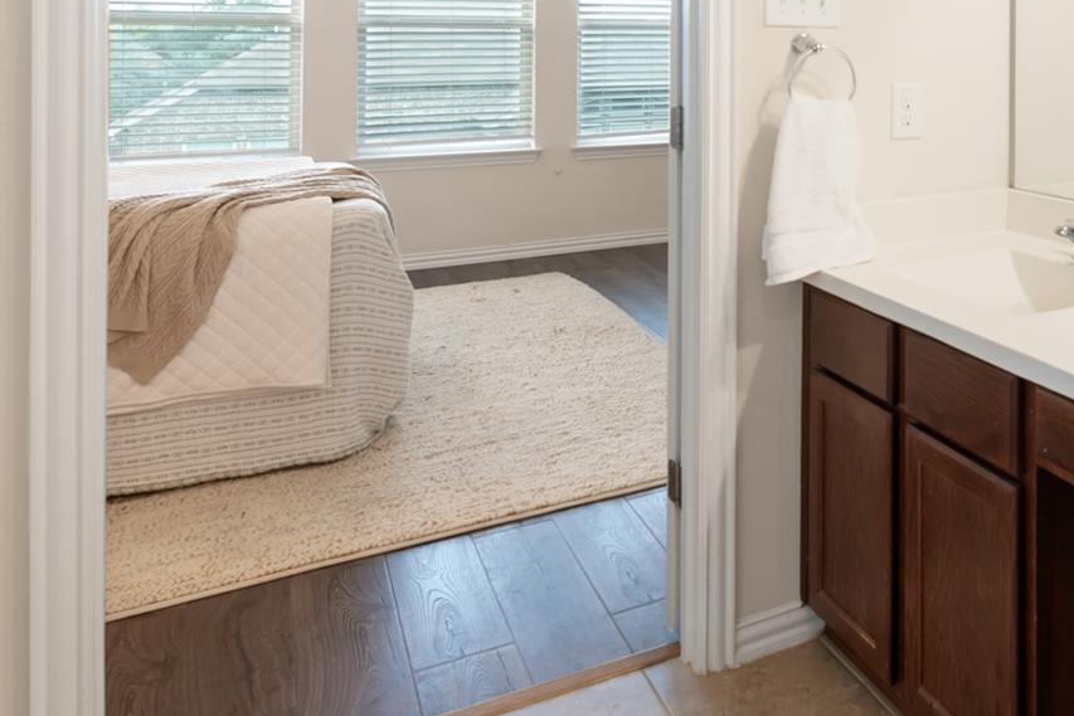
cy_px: 58
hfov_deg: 47.2
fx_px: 1074
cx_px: 987
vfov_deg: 34.6
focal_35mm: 36
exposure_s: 1/5
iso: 400
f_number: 8
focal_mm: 15
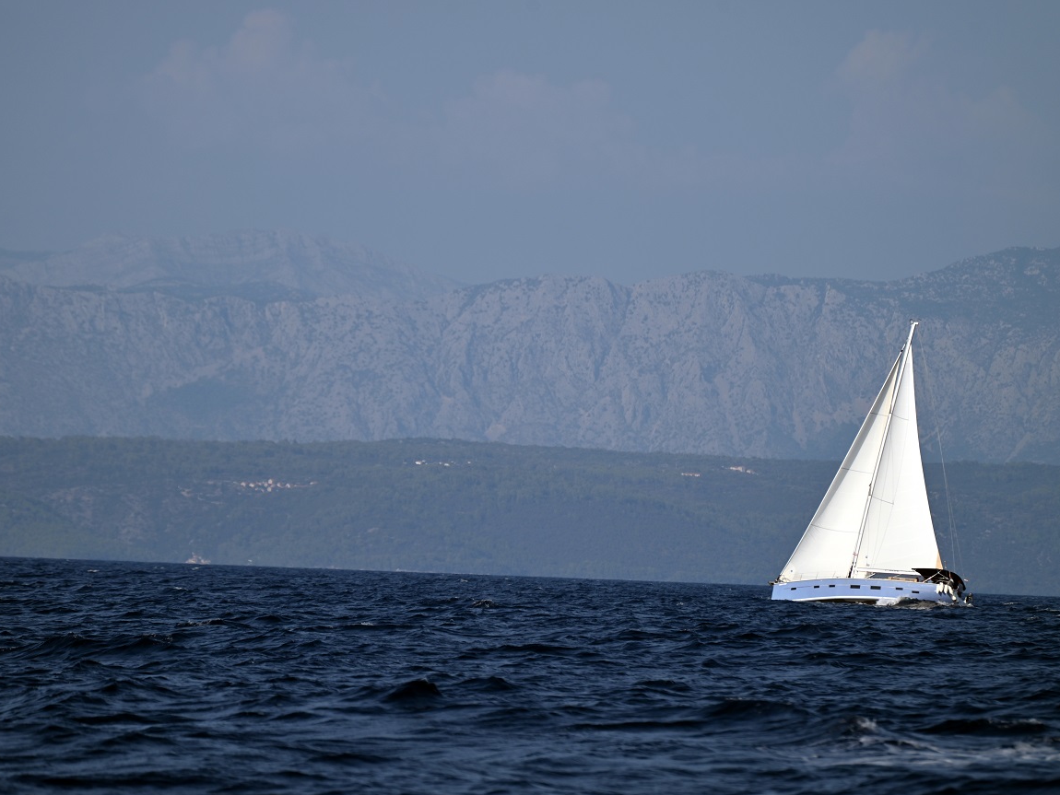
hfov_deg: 6.1
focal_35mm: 326
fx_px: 9985
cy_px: 398
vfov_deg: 4.6
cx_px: 501
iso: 110
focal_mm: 300
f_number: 5.6
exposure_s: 1/1000
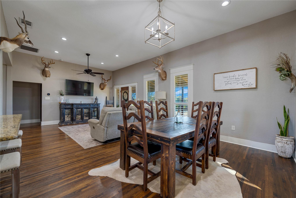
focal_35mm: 14
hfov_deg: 104.3
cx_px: 148
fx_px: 115
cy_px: 99
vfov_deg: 81.2
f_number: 3.2
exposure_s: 1/8
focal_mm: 14
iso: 200
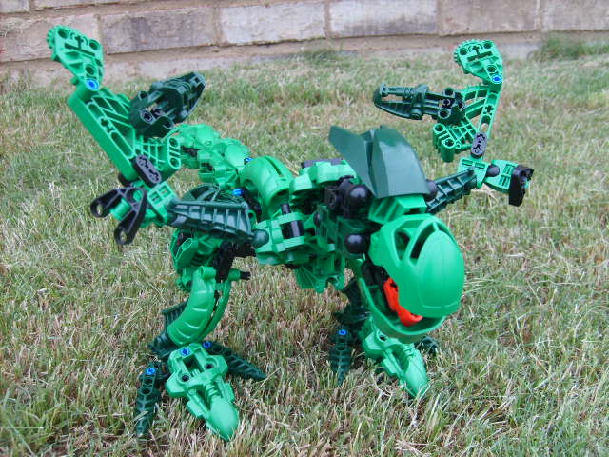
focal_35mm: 35
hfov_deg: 52.6
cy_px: 228
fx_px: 616
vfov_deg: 40.7
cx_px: 304
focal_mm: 5.8
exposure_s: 1/250
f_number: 2.8
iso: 50
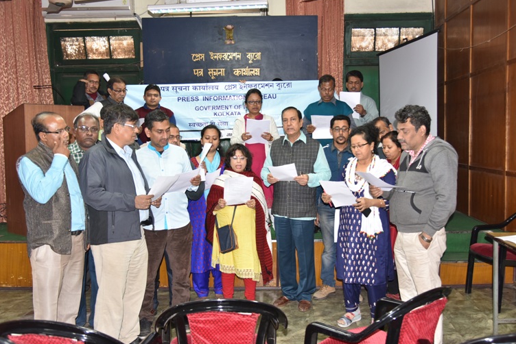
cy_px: 166
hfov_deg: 57.2
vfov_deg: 40.0
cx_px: 263
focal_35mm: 33
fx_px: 473
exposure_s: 1/60
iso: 640
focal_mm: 31
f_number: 4.5
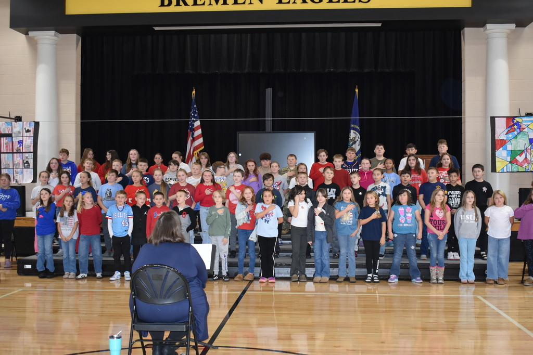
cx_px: 266
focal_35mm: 42
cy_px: 178
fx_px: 622
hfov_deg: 46.4
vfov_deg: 31.9
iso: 1100
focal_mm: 28
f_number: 4.2
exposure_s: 1/60
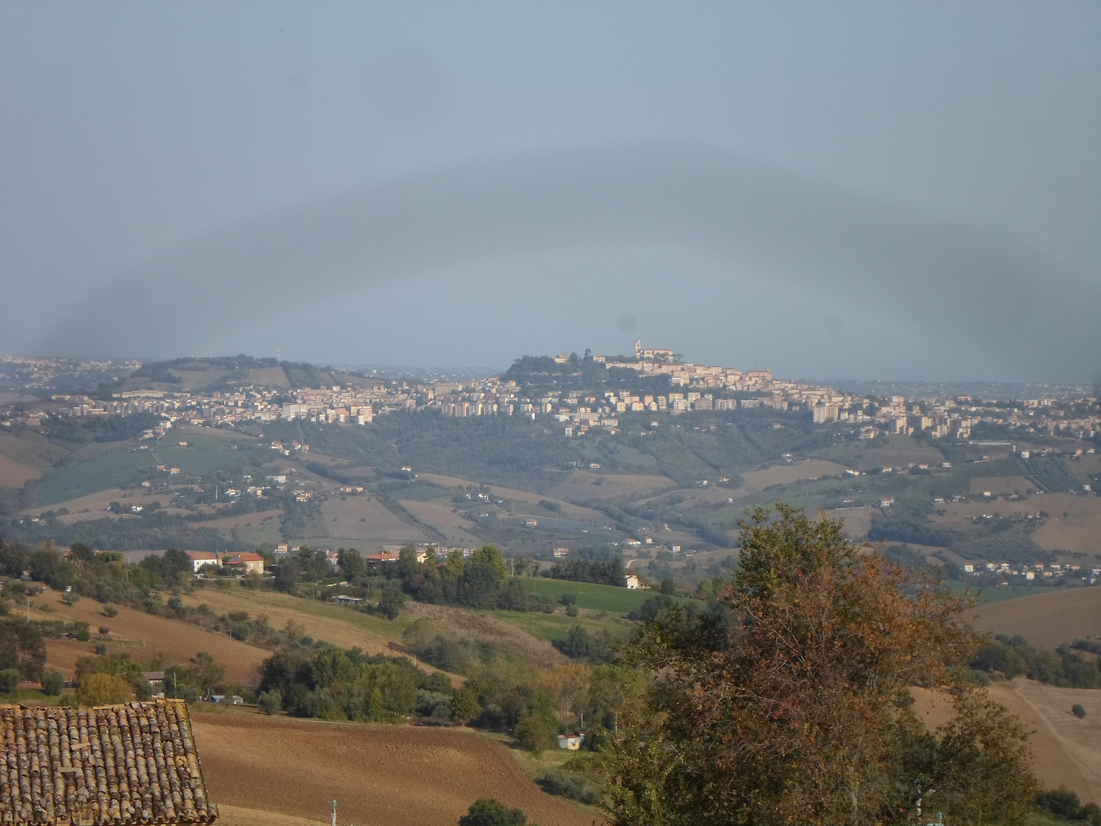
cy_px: 413
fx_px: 3976
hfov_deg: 15.8
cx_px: 550
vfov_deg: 11.9
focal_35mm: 125
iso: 80
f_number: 6.3
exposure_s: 1/350
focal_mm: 22.5
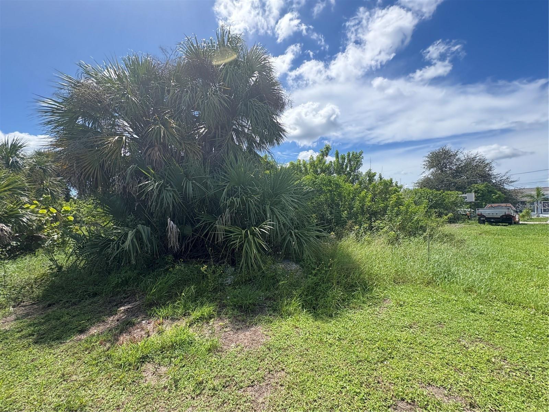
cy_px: 206
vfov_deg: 85.7
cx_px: 274
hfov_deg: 102.1
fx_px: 222
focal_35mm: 14
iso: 64
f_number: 2.2
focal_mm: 2.22
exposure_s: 1/804
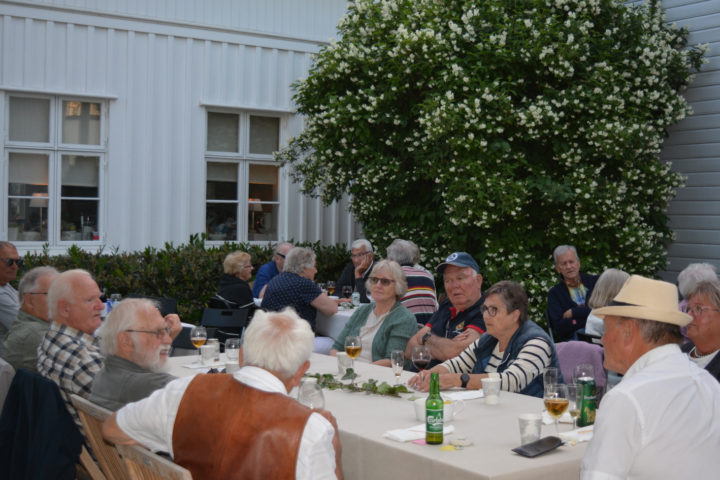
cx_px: 392
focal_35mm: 48
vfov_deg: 28.1
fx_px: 960
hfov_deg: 41.1
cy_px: 235
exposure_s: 1/200
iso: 280
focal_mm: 28
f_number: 4.2
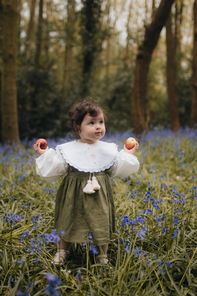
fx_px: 337
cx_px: 84
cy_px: 143
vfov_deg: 47.4
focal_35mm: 41
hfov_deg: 32.6
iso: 640
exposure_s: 1/1250
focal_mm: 35
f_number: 1.8
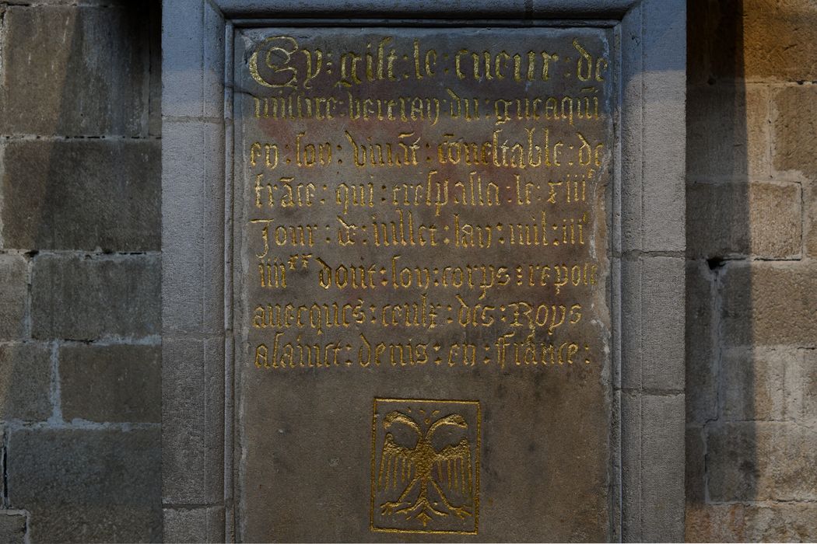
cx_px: 408
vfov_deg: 27.0
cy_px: 272
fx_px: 1135
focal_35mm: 50
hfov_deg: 39.6
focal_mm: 50
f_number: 4
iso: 1250
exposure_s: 1/320
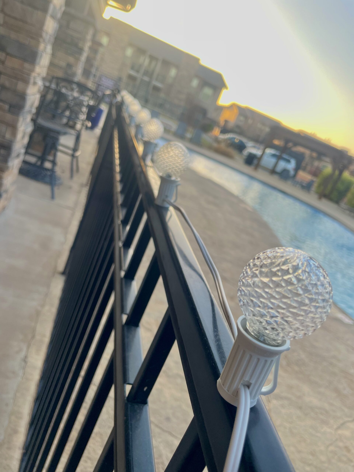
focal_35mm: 26
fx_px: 355
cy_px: 236
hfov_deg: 53.1
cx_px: 177
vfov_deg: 67.3
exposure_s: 1/121
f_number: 1.6
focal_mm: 4.2
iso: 32
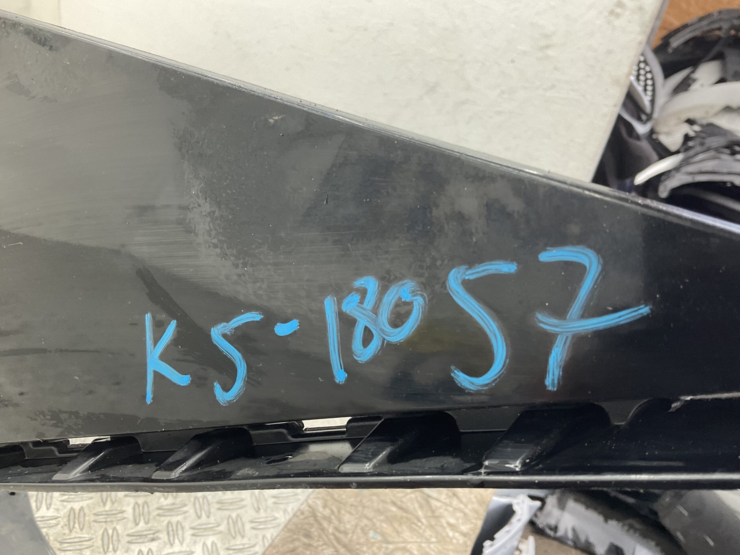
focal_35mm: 29
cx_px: 370
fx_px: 620
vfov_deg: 48.2
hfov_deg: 61.7
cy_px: 278
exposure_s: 1/60
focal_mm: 3
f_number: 1.8
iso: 64
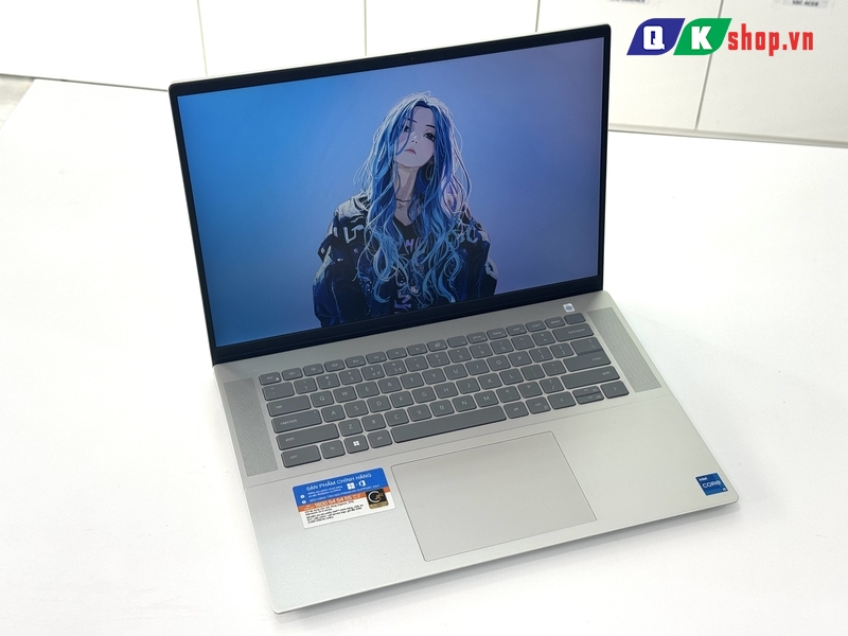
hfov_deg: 39.7
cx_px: 424
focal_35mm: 48
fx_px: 1176
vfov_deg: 30.3
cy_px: 318
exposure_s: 1/161
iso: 50
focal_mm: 6.76
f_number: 1.78
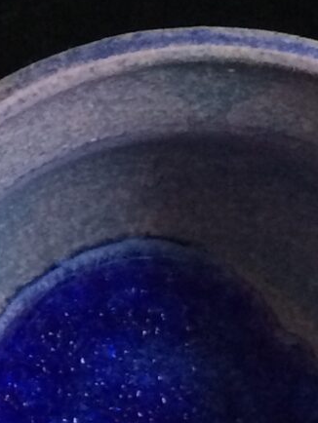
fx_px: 2092
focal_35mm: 171
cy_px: 189
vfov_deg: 11.6
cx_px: -243
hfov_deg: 8.4
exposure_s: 1/33
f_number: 2.2
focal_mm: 4.15
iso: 320
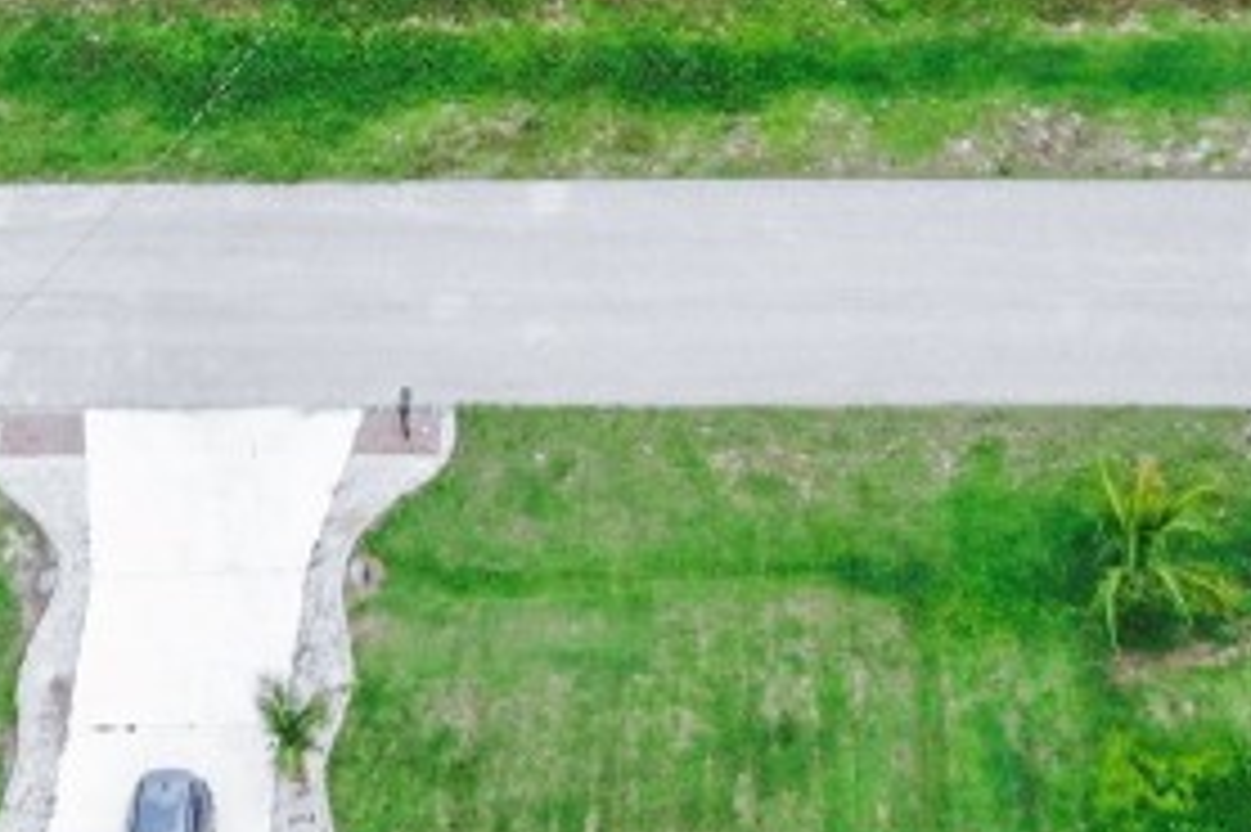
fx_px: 3195
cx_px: 909
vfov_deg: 13.8
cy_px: -477
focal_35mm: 92
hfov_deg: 22.0
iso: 100
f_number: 2.8
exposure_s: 1/320
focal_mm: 4.5
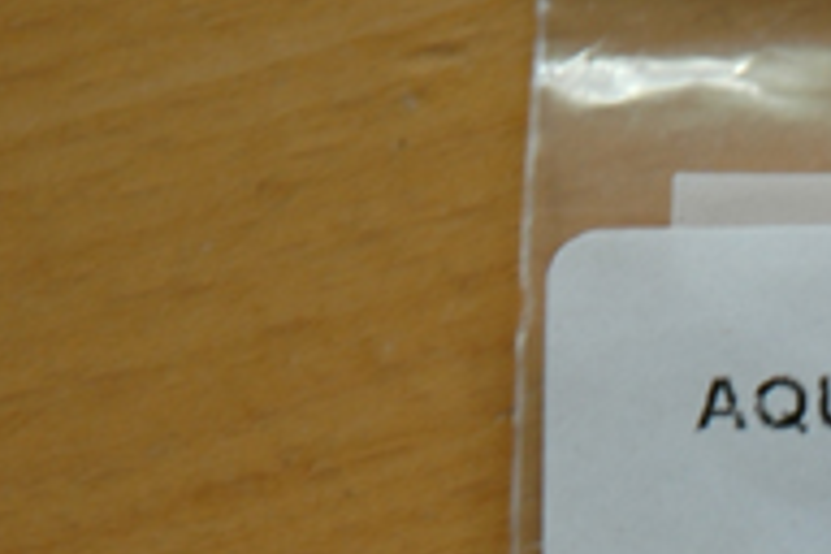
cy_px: 944
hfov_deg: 4.8
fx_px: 9925
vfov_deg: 3.2
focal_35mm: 430
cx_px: 1279
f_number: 4.5
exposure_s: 1/30
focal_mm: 70
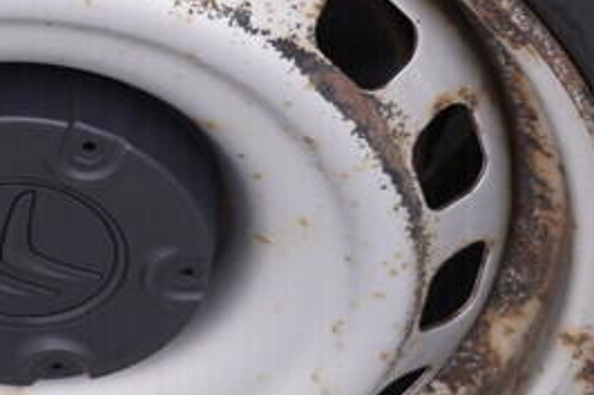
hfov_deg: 10.5
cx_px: 29
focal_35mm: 195
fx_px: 3215
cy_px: 83
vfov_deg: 7.0
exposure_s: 1/50
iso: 125
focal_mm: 24
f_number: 3.2
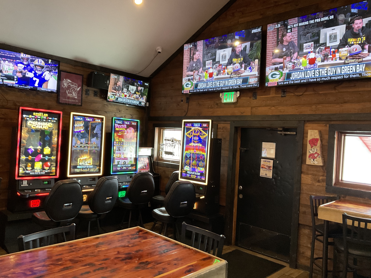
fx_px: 311
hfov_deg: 61.7
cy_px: 139
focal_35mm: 29
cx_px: 186
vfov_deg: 48.2
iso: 320
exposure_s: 1/40
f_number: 1.8
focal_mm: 3
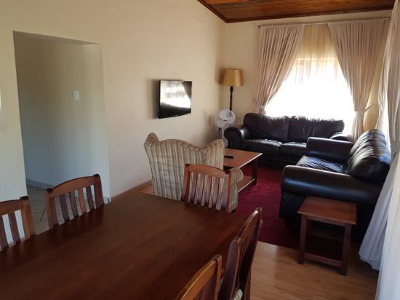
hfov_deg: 67.3
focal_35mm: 26
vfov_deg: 53.0
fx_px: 300
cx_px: 200
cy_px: 150
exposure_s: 1/100
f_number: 1.7
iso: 80
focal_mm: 4.2
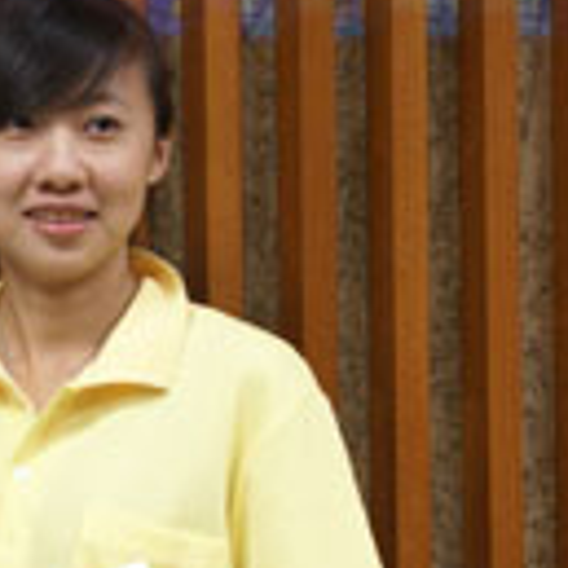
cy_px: 416
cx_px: -194
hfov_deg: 7.7
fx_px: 4140
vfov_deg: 7.8
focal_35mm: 223
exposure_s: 1/20
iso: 400
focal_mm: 50
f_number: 5.6
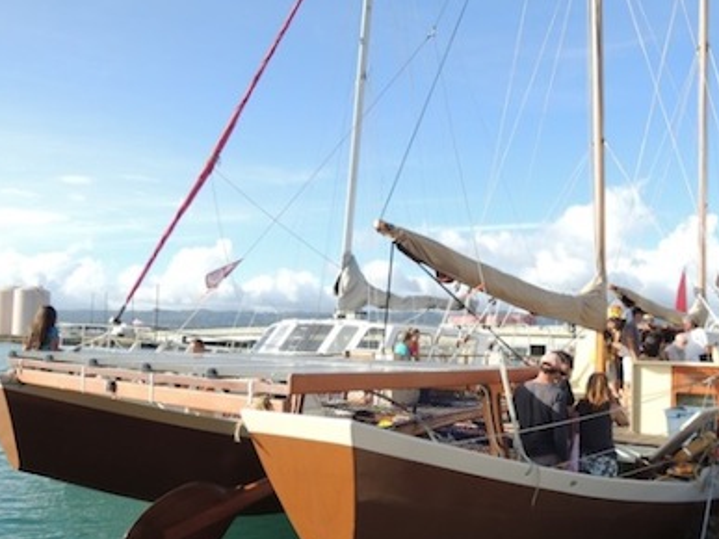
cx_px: 412
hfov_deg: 58.1
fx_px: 644
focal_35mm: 31
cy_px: 334
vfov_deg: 45.1
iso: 100
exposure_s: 1/800
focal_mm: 4.3
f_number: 2.8
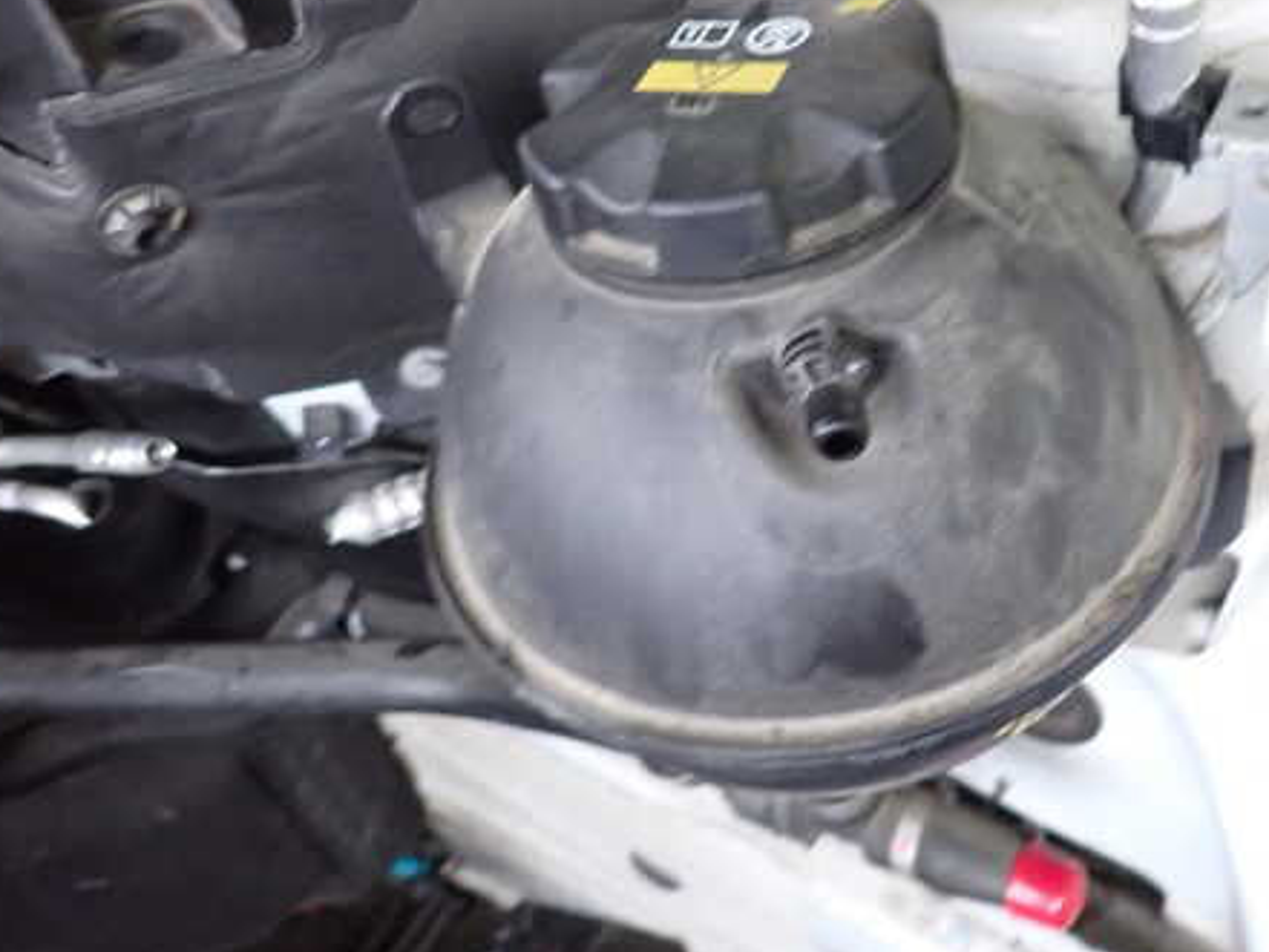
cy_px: 394
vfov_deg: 41.7
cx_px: 728
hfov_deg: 53.7
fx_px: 1247
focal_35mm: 34
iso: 800
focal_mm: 4.5
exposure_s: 1/20
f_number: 2
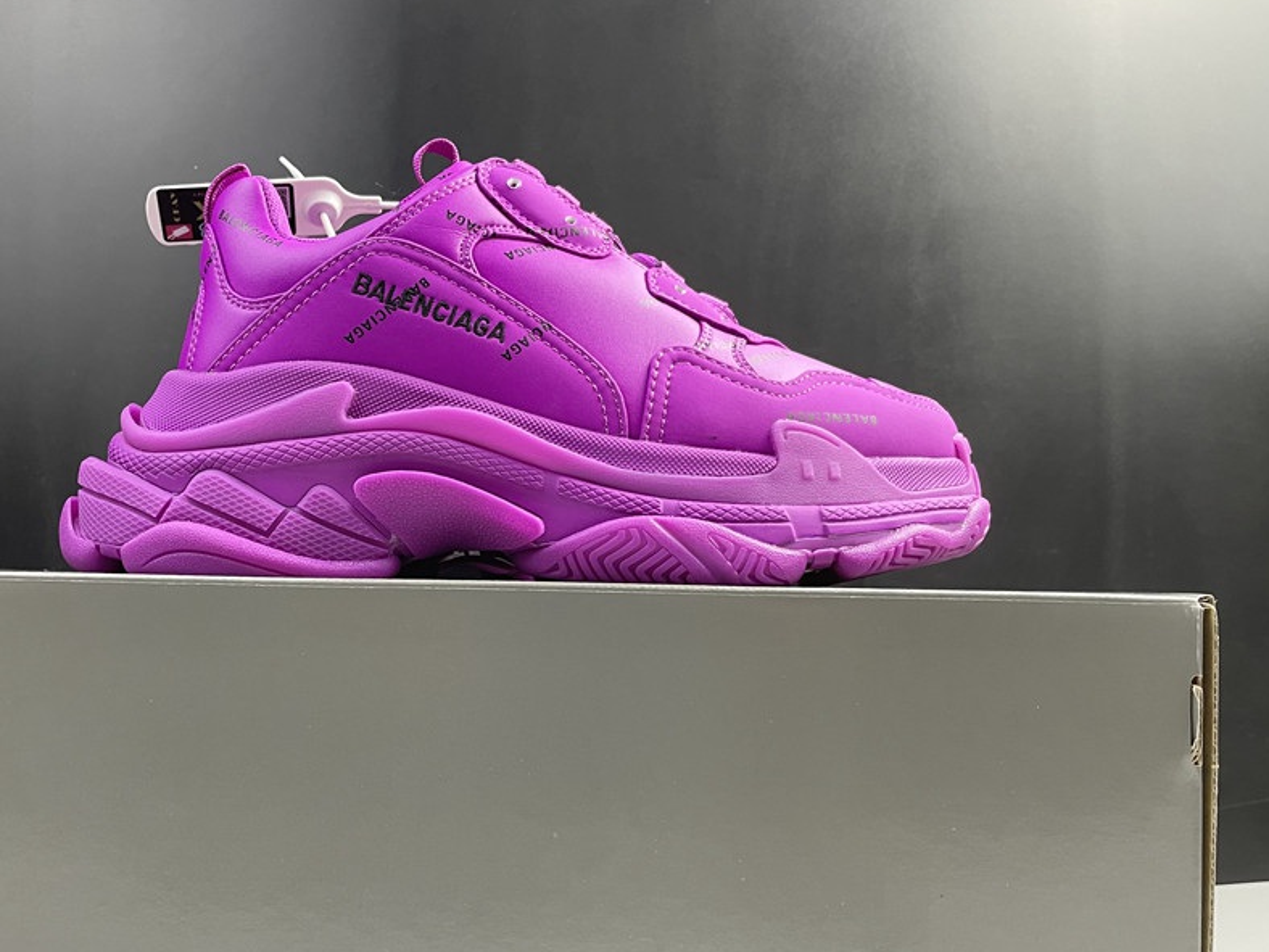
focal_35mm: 33
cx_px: 483
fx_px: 1210
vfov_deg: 42.8
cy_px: 567
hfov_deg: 54.8
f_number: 1.6
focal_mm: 4.2
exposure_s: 1/85
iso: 125
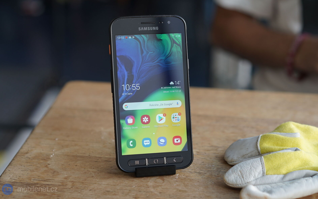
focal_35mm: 57
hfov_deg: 35.7
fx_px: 494
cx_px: 159
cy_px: 91
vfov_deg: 22.7
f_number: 3.2
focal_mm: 55
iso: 200
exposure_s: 1/125
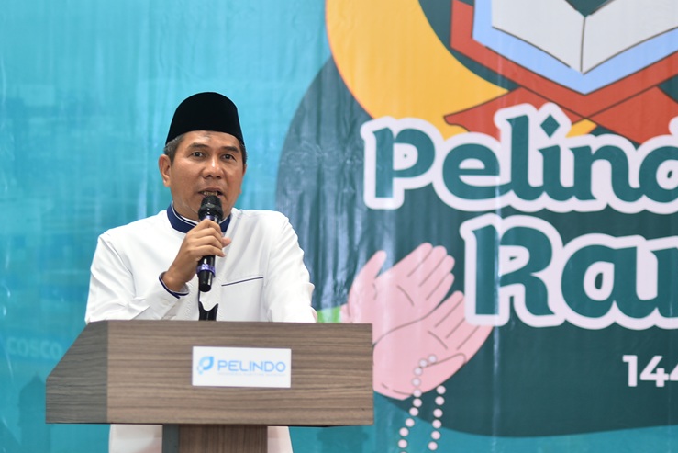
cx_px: 235
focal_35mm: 138
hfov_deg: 14.8
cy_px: 294
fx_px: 2599
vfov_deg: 9.9
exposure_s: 1/100
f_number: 1.8
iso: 320
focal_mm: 85
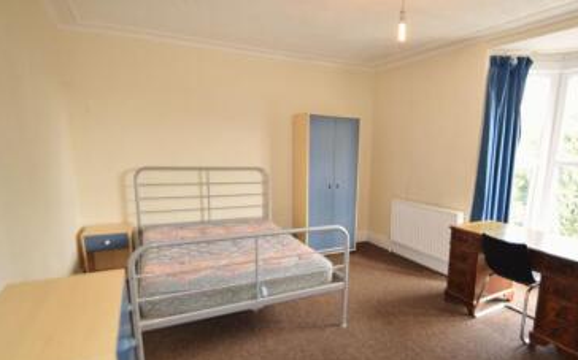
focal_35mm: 20
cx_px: 346
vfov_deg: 58.8
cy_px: 224
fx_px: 315
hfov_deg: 84.1
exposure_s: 1/80
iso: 400
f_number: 4
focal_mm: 10
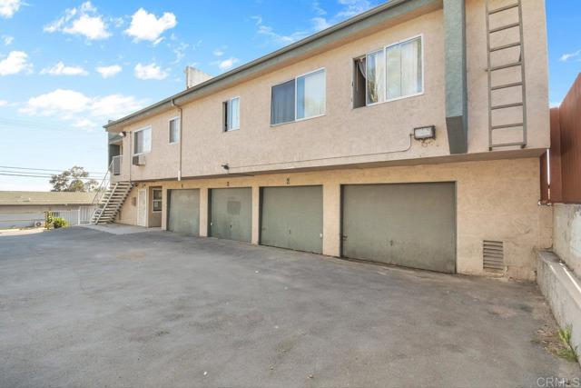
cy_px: 194
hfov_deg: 100.4
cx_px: 290
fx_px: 242
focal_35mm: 15
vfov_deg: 77.4
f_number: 8
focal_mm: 10
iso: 400
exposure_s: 1/250
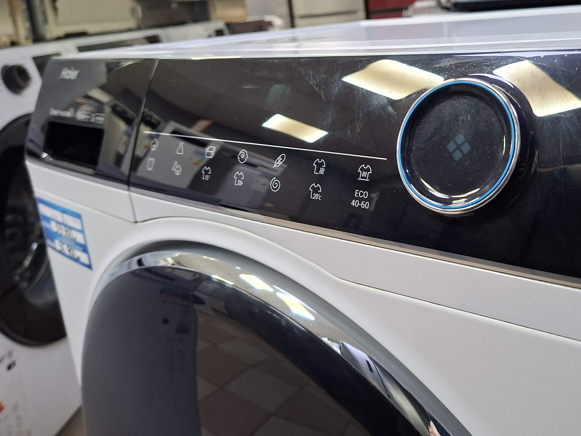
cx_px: 388
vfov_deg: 41.3
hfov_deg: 52.9
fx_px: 571
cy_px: 147
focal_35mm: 34
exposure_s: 1/50
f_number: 1.8
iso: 200
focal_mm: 5.54
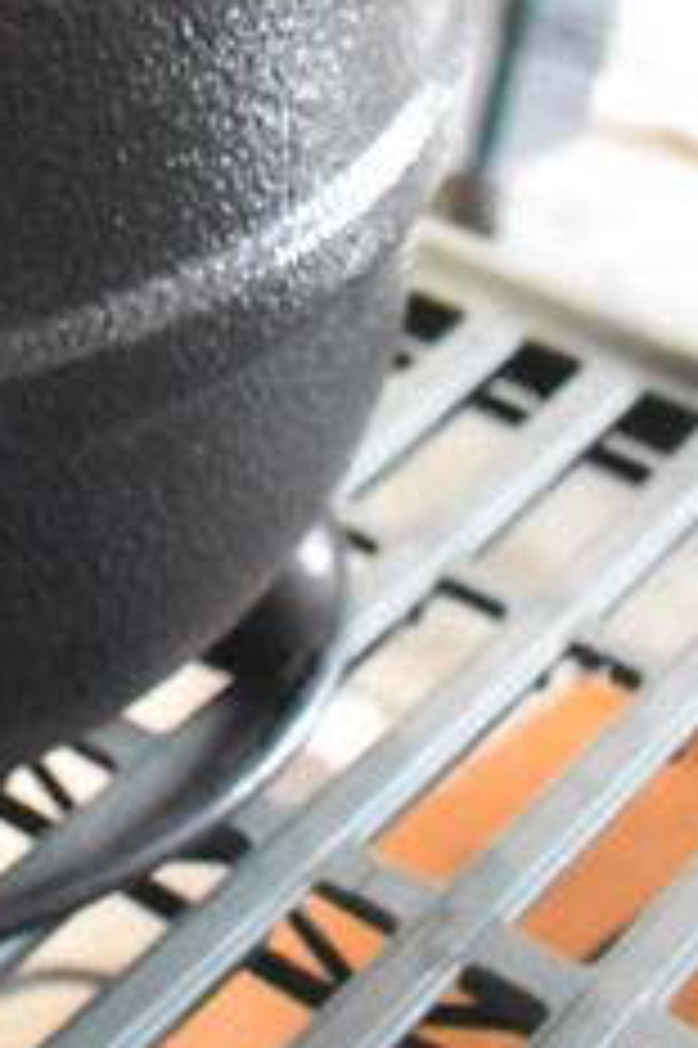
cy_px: -407
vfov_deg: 17.7
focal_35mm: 106
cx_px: -477
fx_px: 3087
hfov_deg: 12.1
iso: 10000
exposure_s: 1/125
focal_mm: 18
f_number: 3.5
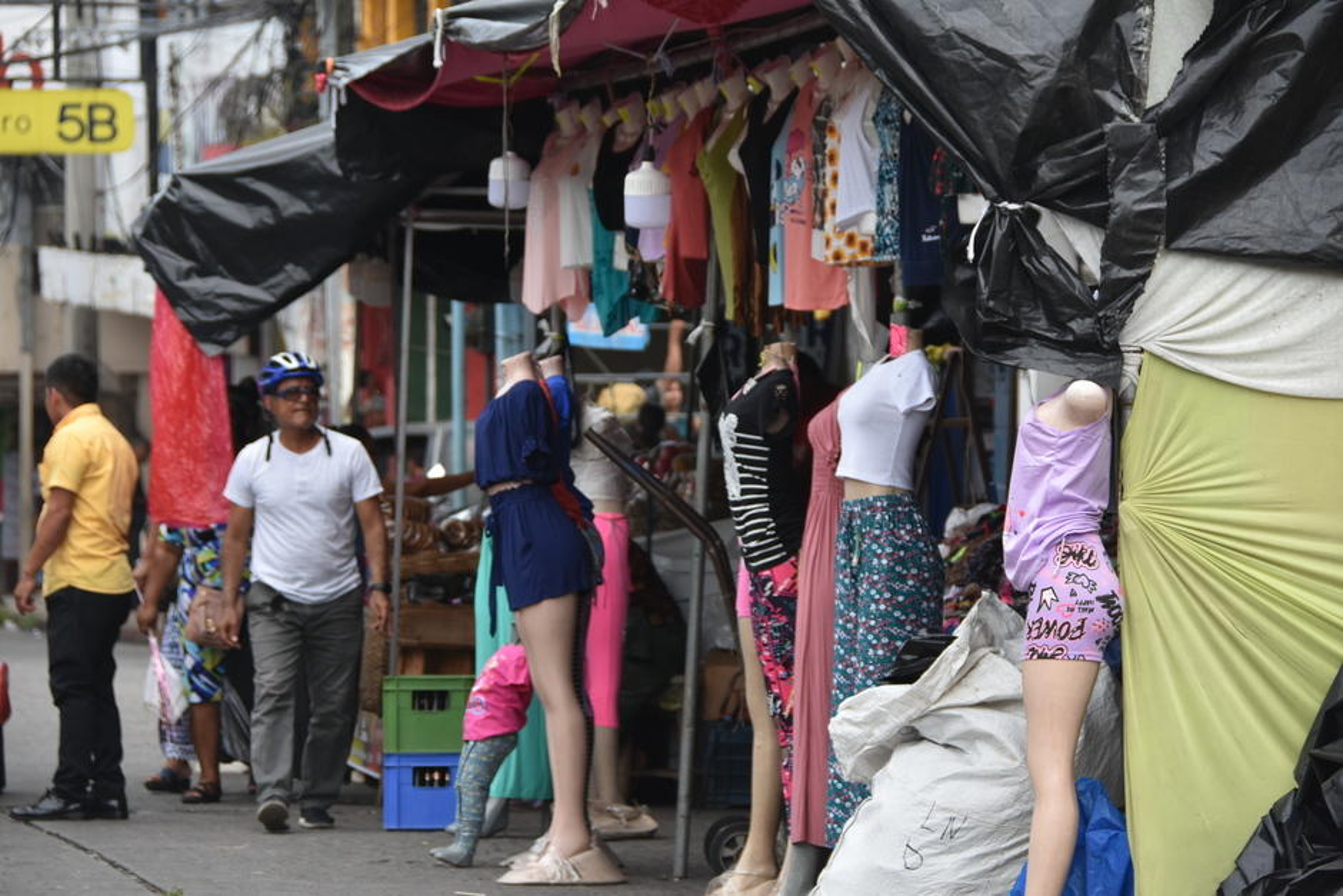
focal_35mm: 218
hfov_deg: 9.5
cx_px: 672
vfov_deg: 6.3
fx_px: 8115
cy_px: 448
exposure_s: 1/640
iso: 400
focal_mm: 145
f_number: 6.3
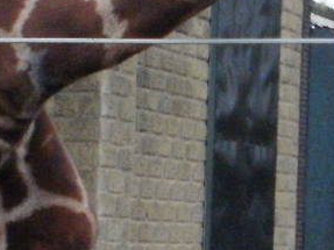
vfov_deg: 7.4
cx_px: 328
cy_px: 169
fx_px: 1939
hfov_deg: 9.8
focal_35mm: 201
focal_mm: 6.3
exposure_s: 1/200
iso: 400
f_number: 3.5
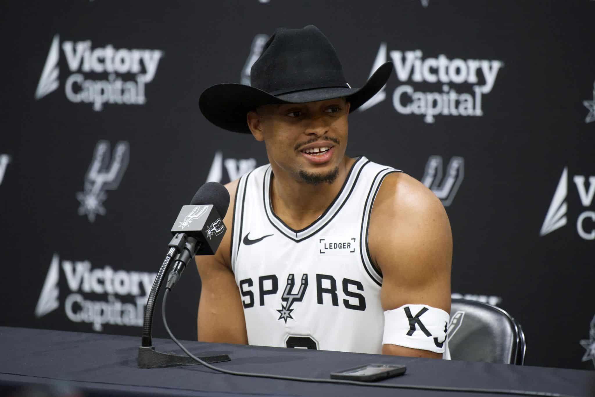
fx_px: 3305
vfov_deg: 6.9
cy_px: 198
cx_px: 298
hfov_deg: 10.3
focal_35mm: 200
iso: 3200
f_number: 2.8
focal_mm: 200
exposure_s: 1/320
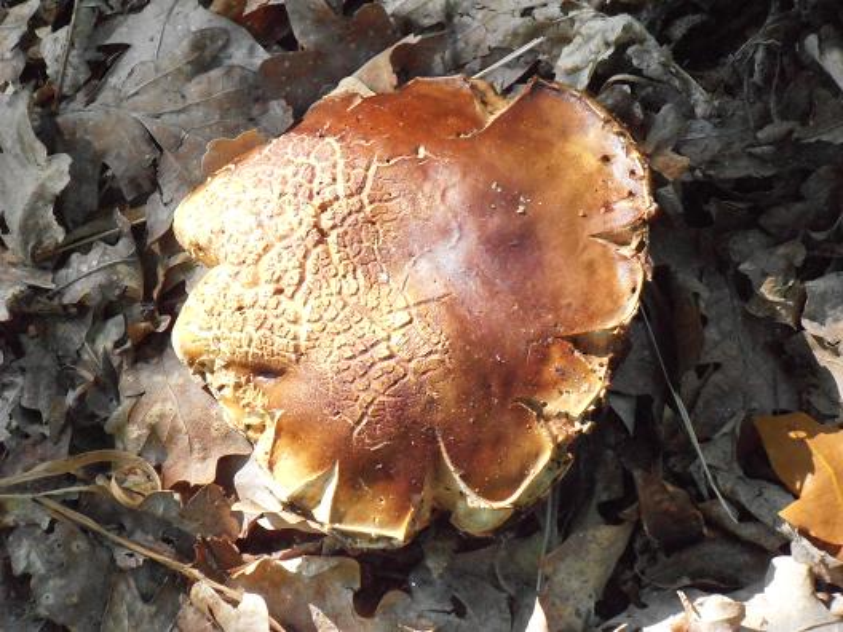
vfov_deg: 6.2
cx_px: 422
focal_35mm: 240
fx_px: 5845
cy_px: 316
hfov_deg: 8.2
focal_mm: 42.54
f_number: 5.7
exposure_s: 1/200
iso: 800
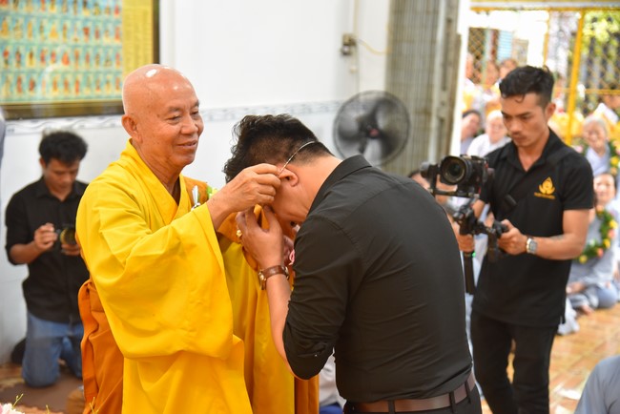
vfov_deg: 20.6
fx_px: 1137
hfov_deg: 30.5
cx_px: 310
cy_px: 207
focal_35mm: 66
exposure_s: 1/125
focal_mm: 66
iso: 2000
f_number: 4
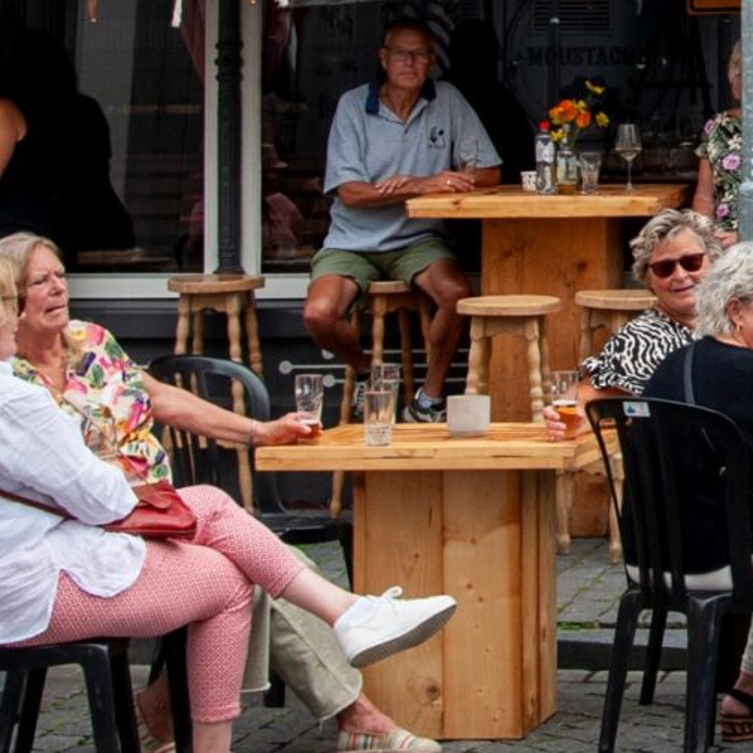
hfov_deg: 13.2
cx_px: 1122
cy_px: -96
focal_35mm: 125
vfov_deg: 13.6
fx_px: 3076
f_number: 9
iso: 250
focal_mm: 29
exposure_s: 1/320
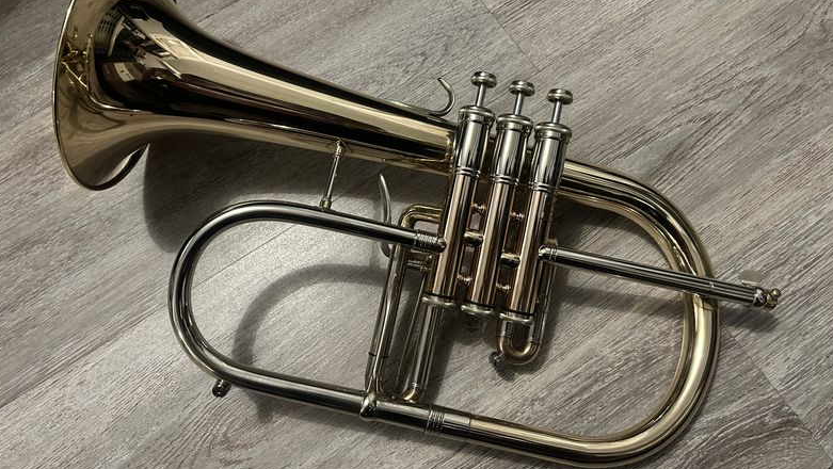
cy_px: 214
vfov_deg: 40.2
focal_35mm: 29
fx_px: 641
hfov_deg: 66.0
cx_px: 419
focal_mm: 5.7
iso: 500
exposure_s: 1/33
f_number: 1.5
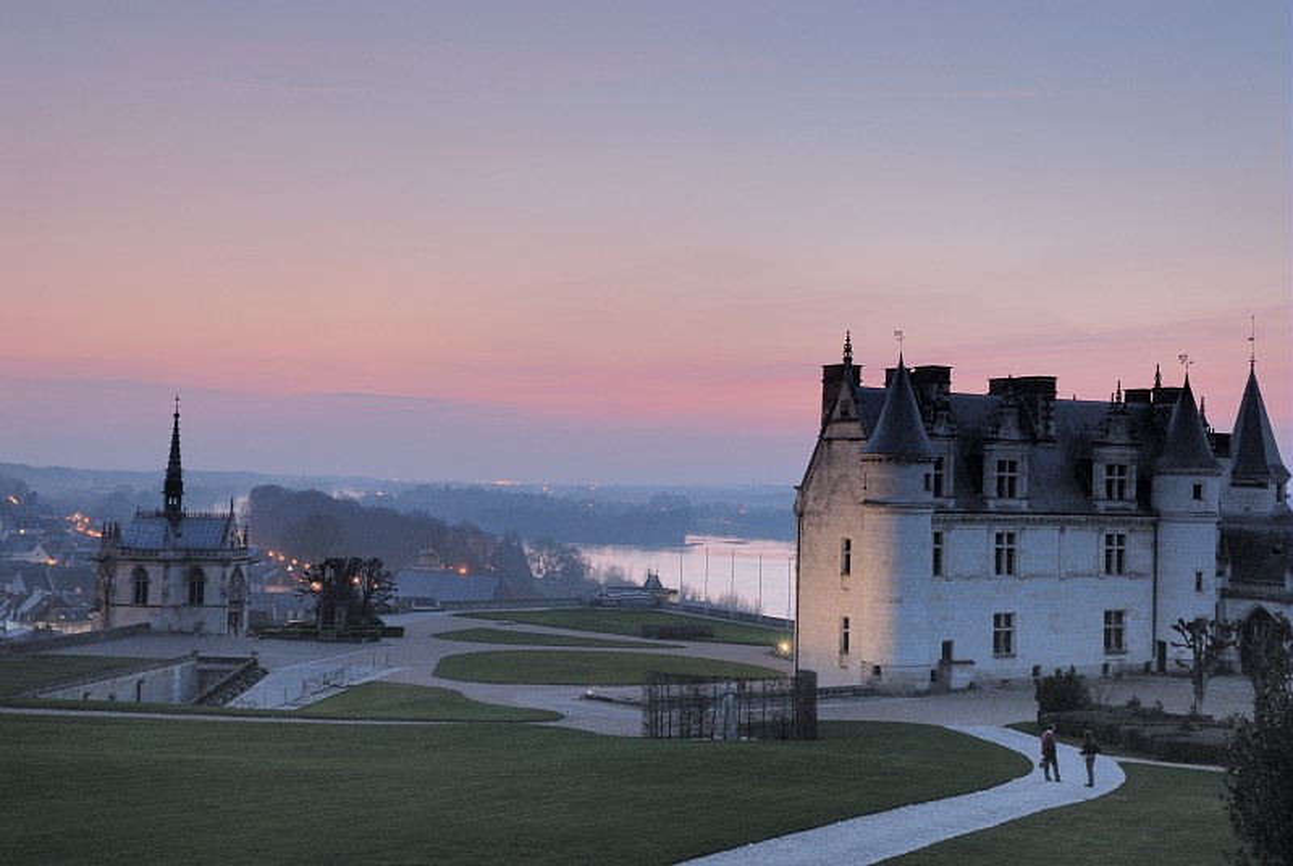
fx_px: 1727
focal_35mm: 48
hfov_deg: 41.1
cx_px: 646
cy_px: 433
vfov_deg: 28.2
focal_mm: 32
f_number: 8
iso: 200
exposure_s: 2
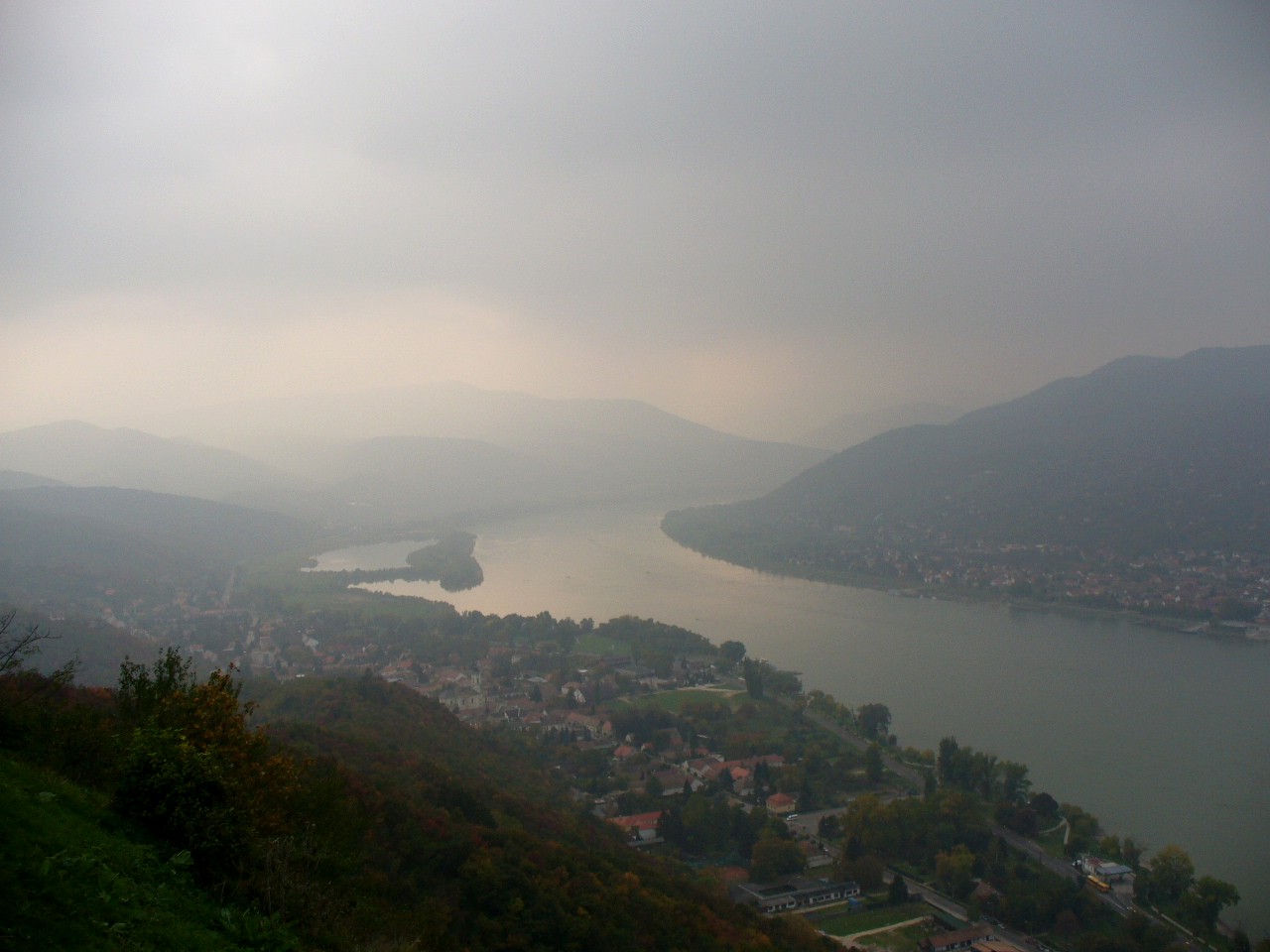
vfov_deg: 38.7
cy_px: 476
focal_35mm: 37
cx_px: 635
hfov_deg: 50.1
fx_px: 1357
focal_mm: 6.1
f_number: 2.8
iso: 80
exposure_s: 1/400
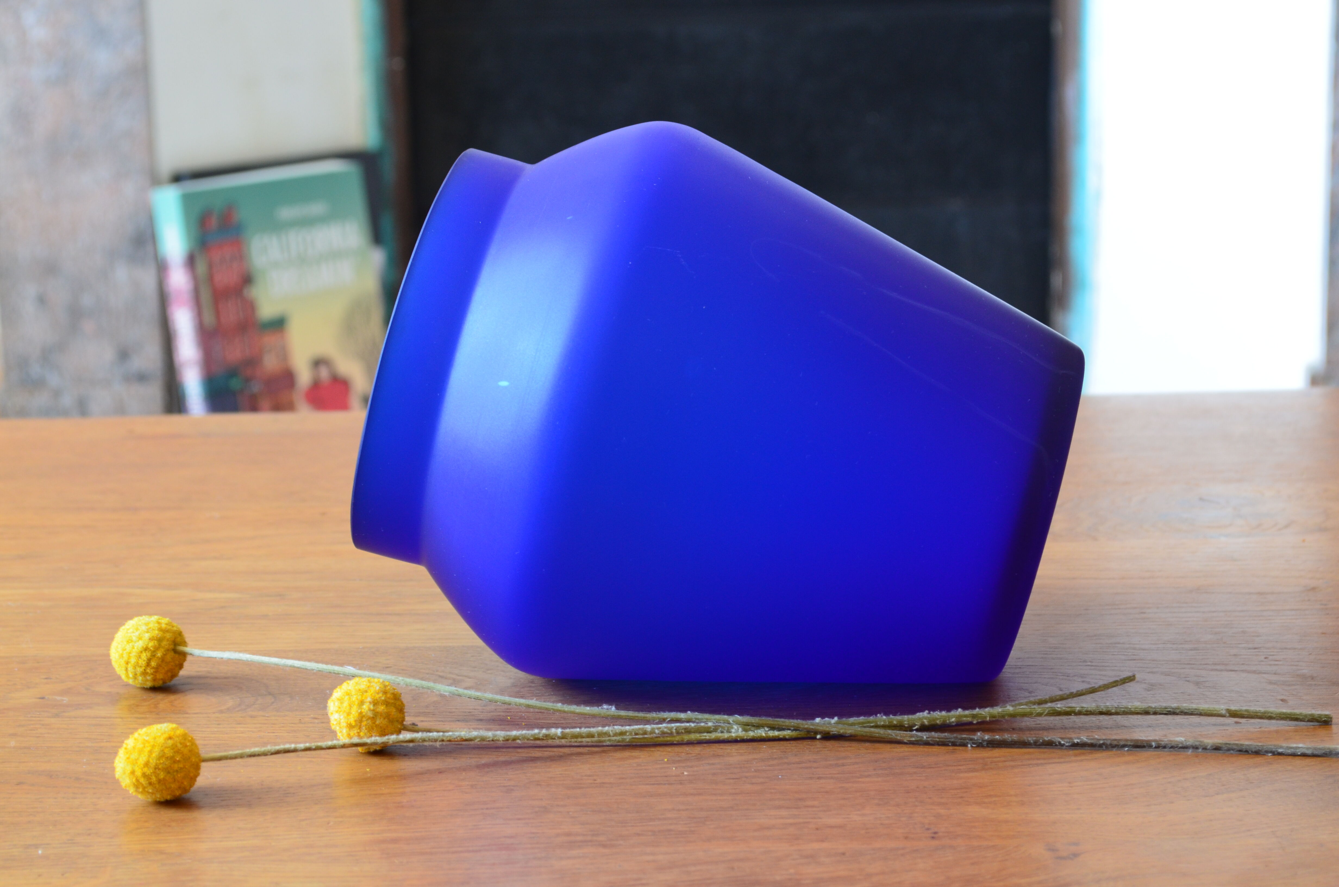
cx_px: 670
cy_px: 444
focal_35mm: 82
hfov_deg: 24.7
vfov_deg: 16.5
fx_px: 3062
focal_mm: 55
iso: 560
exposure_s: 1/15
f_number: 8
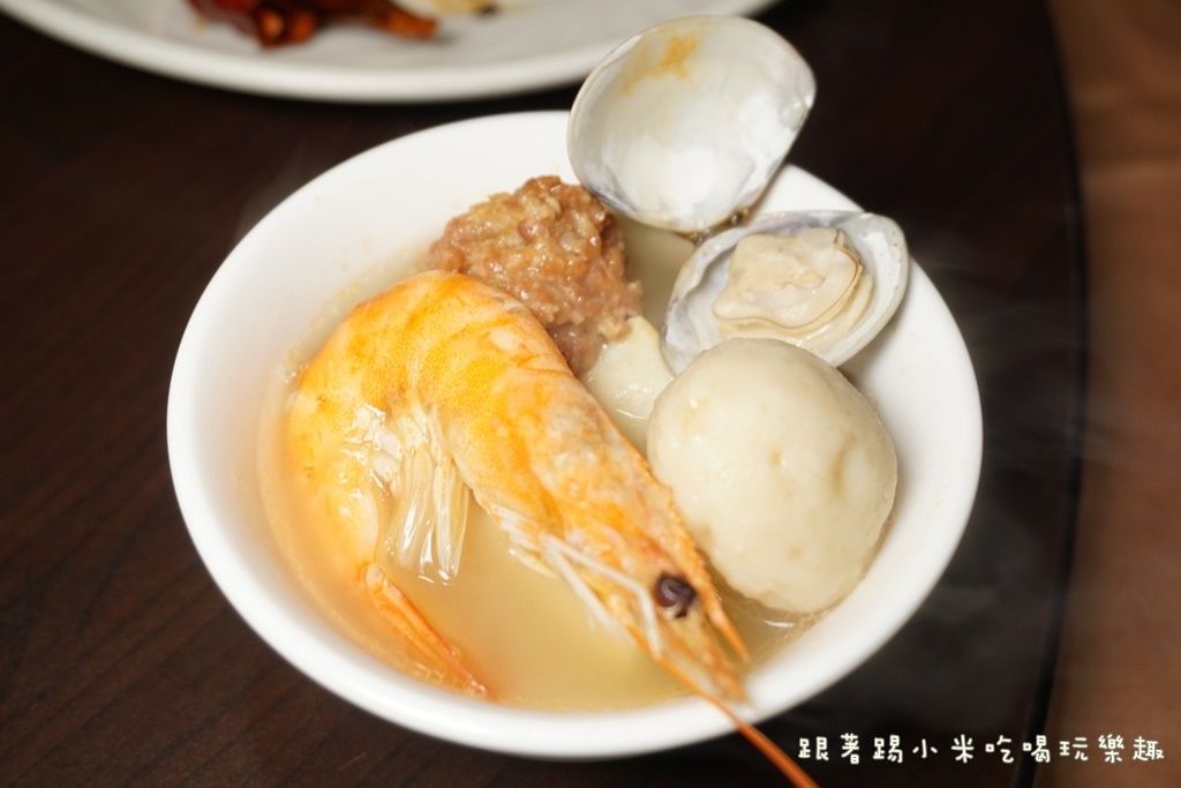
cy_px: 394
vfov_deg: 28.1
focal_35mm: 48
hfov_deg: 41.1
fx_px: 1575
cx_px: 590
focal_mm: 32
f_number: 5
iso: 320
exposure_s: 1/60
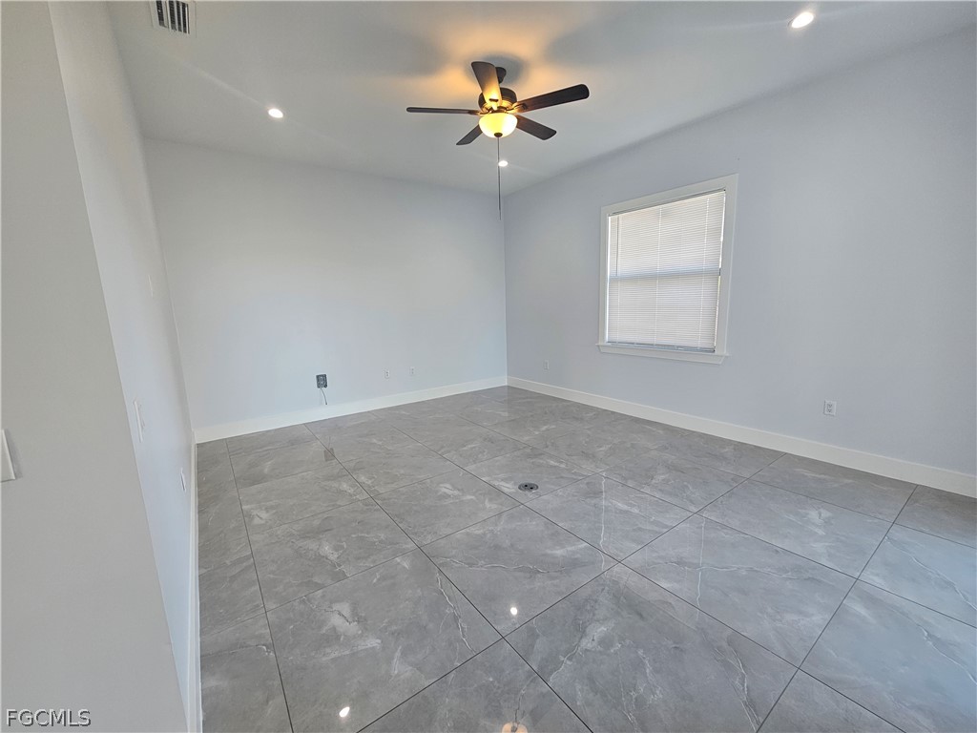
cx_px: 488
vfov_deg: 89.9
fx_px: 367
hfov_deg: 106.2
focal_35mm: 13
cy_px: 366
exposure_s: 1/60
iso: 80
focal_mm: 2.2
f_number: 2.2
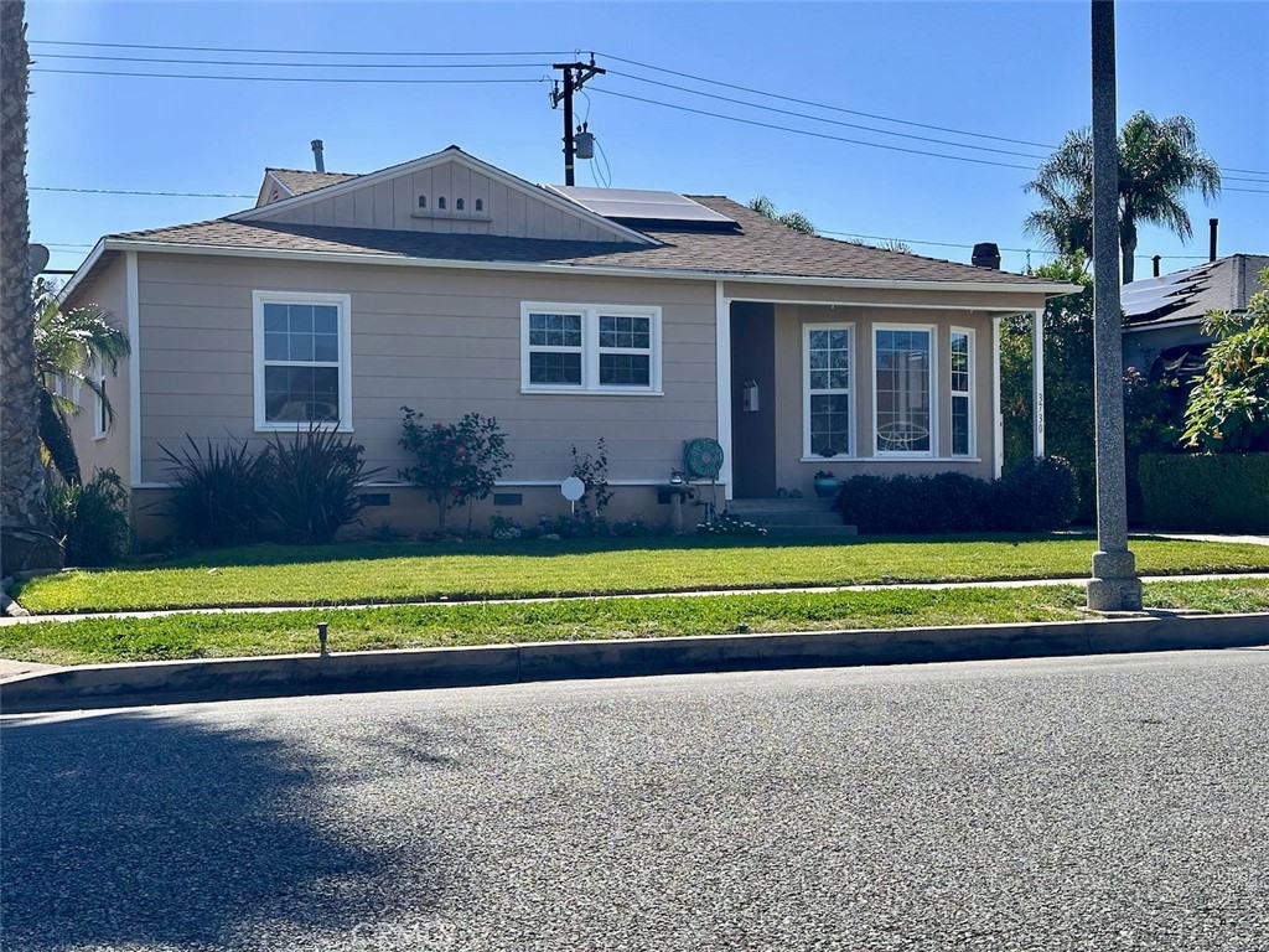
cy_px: 476
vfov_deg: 30.3
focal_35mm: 48
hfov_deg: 39.7
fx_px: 1760
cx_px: 634
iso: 64
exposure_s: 1/4184
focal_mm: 6.86
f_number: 1.78
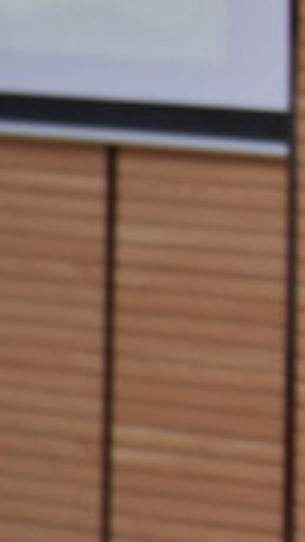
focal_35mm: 767
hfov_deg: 1.6
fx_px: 11023
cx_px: 672
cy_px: -86
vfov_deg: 2.8
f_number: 5.6
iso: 1000
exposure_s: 1/125
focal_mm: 140
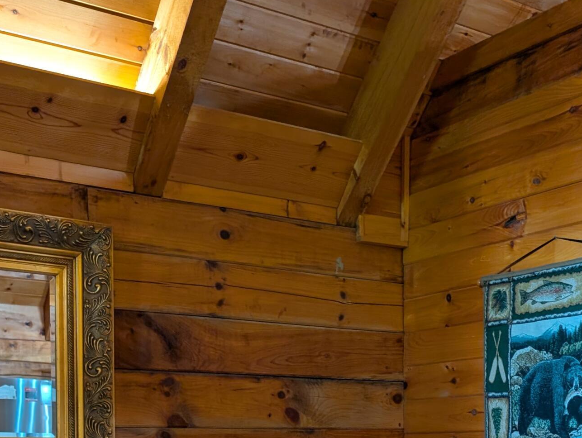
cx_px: 352
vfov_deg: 24.2
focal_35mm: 56
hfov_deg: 34.2
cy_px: 498
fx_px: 943
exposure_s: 1/24
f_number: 1.68
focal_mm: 6.9
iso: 191
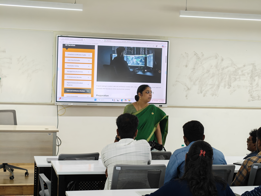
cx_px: 130
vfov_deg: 20.2
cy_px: 98
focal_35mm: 73
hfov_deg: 26.7
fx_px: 550
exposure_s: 1/100
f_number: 2.6
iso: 500
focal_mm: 13.85
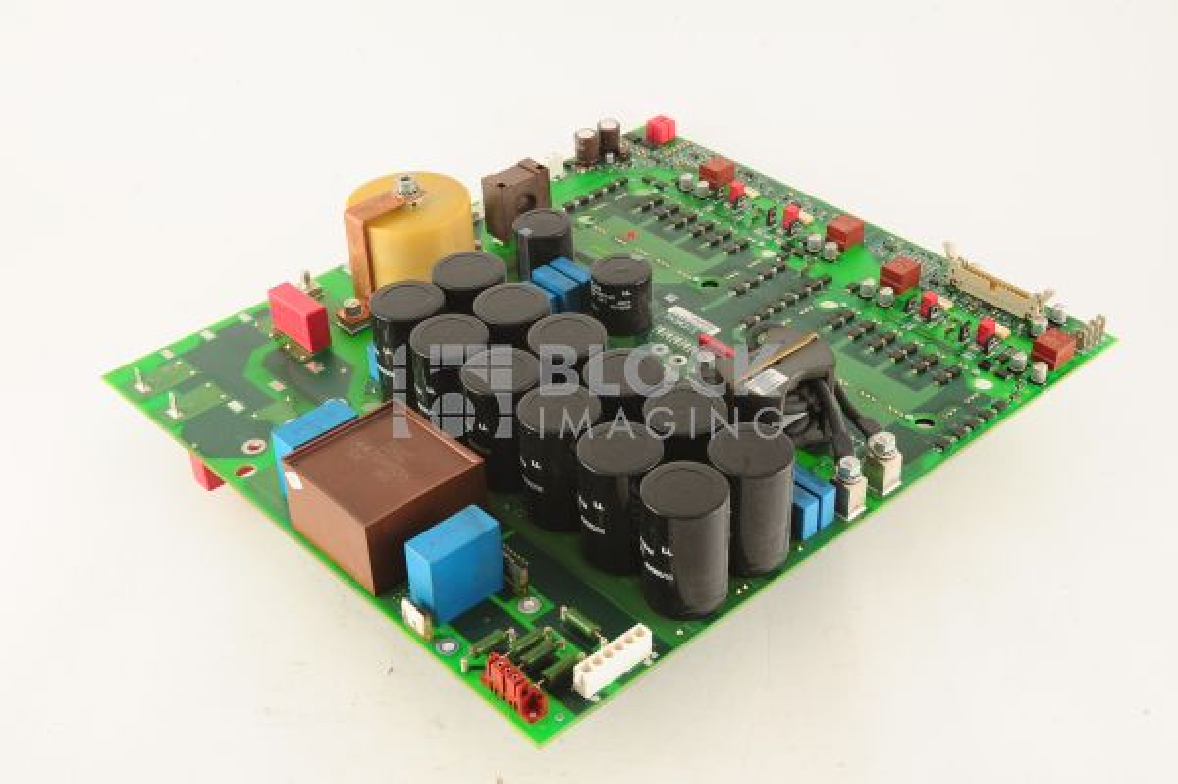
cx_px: 589
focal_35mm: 50
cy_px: 392
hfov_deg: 39.6
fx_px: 1635
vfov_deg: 26.9
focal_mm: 50
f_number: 13
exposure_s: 1/160
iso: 1600
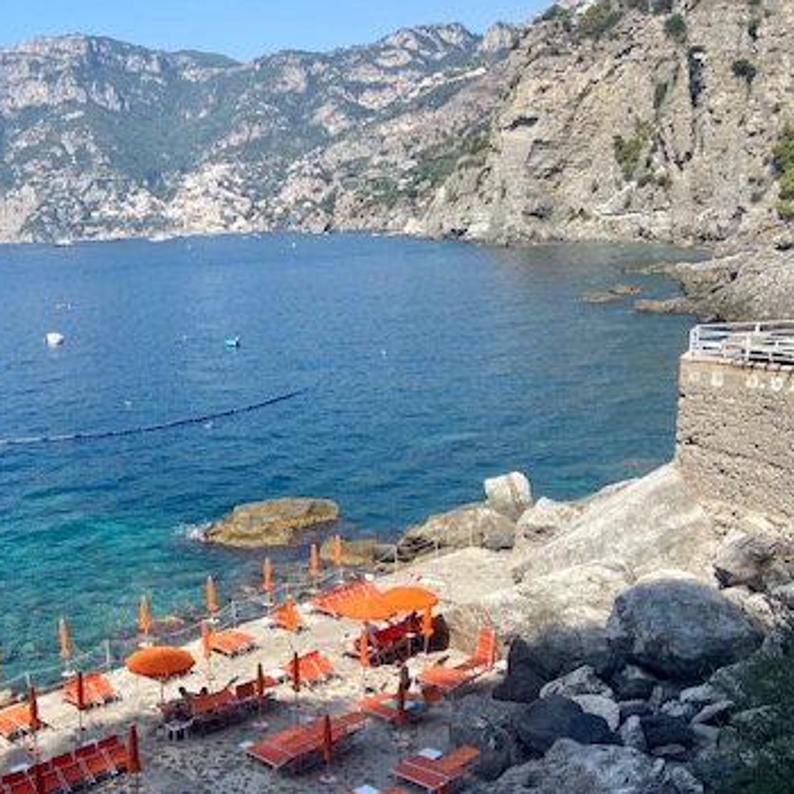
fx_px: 1090
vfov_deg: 39.9
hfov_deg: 38.0
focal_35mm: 42
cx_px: 116
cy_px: 461
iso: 32
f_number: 1.8
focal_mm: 4.25
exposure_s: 1/2183
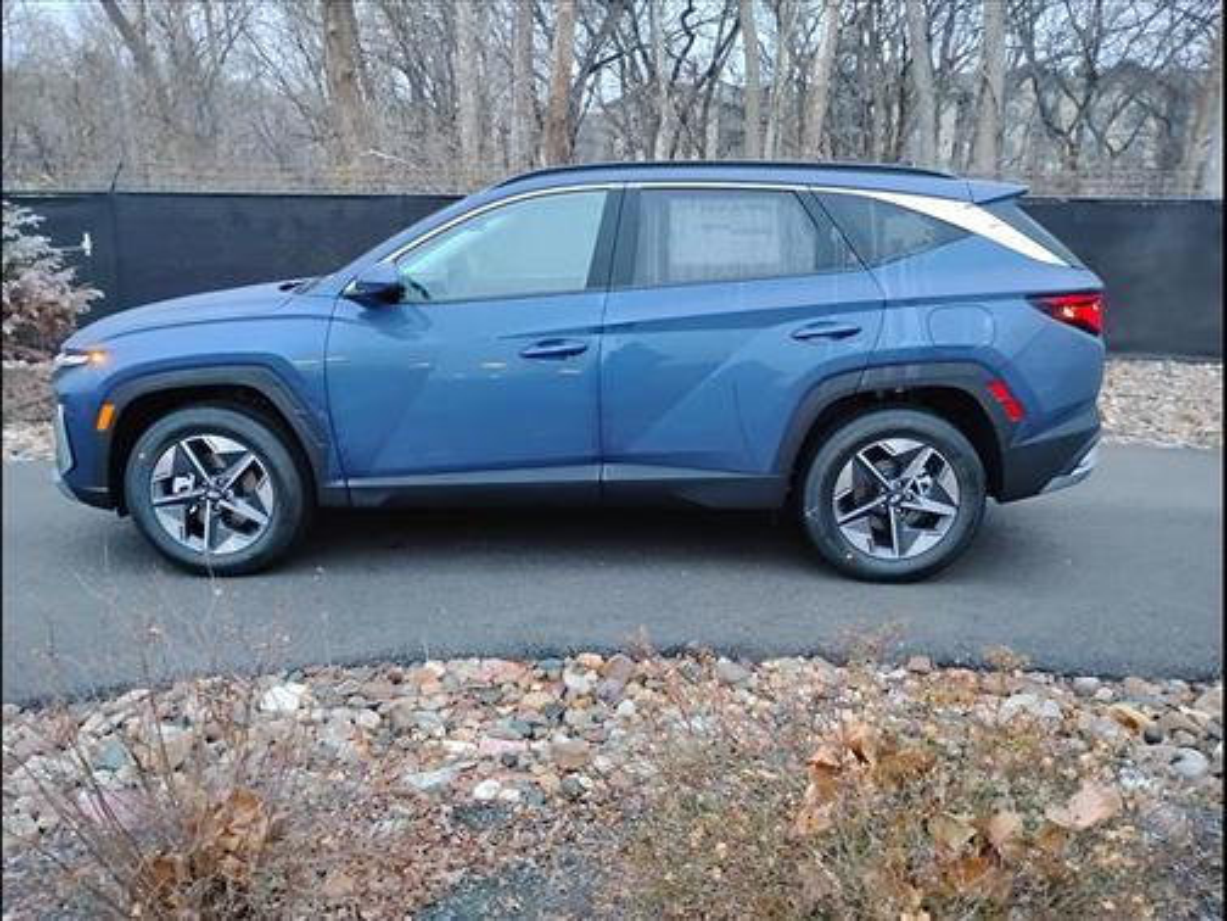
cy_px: 460
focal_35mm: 28
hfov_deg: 63.4
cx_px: 614
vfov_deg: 49.7
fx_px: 992
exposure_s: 1/30
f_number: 1.8
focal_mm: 4.26
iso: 1838
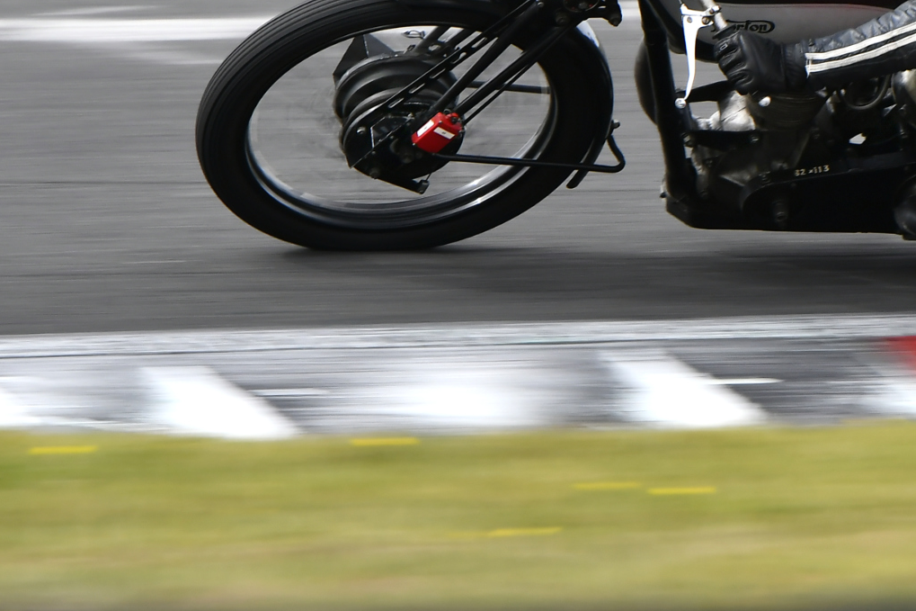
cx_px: 680
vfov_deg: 1.8
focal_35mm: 783
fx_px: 19918
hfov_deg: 2.6
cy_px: 133
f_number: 6.3
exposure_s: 1/250
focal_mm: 280
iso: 320
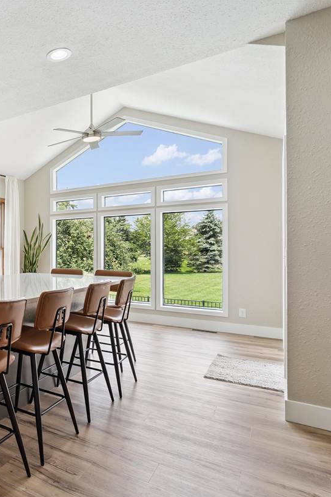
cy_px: 257
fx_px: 345
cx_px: -52
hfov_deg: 39.5
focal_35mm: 25
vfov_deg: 71.5
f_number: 9
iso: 400
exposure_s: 1/100
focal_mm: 16
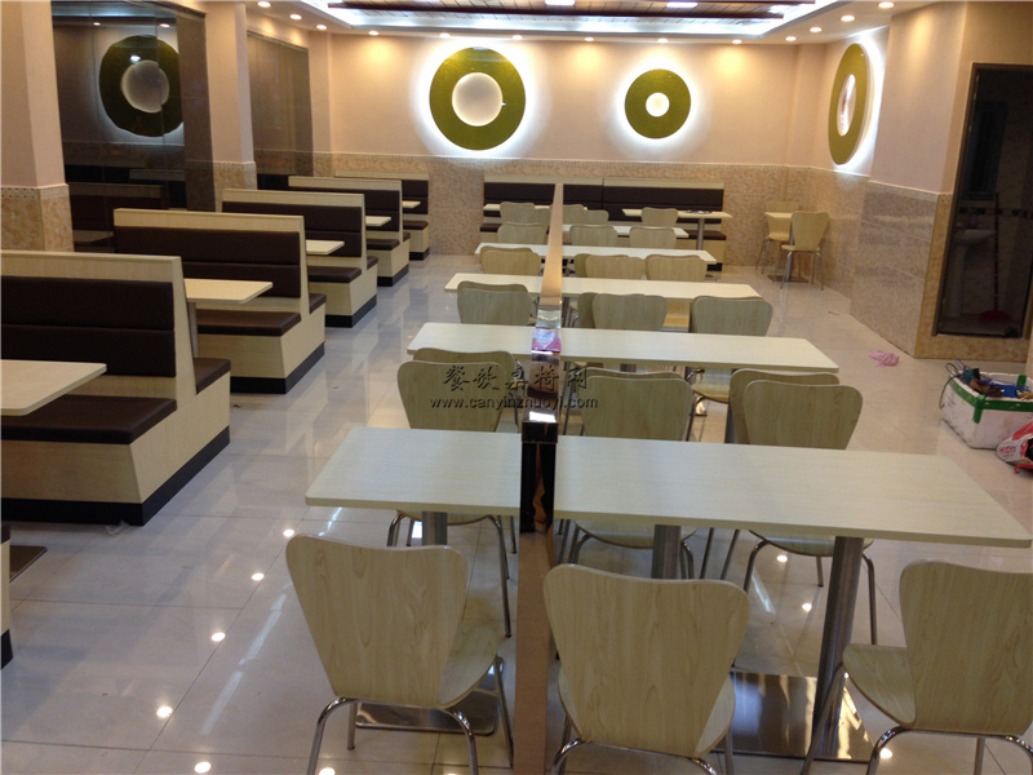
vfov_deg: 42.9
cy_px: 388
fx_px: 985
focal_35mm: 33
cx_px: 516
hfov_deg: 55.4
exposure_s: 1/20
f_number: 2.4
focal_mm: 4.12
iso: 80
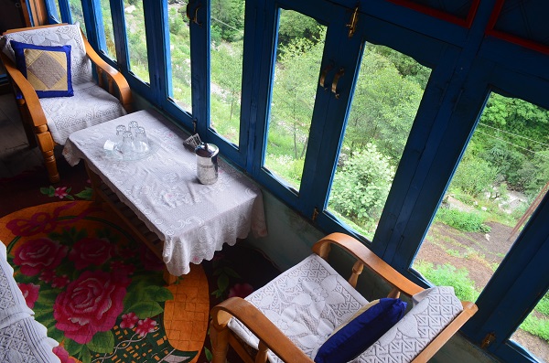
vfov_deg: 47.7
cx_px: 274
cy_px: 182
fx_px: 411
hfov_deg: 67.5
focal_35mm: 27
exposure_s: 1/30
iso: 400
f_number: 9
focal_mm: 18
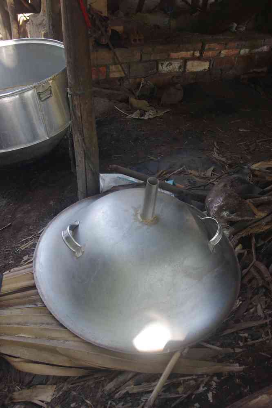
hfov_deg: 34.2
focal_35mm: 39
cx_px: 136
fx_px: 442
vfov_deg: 49.6
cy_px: 204
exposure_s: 1/50
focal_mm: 26
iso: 800
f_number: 5.6
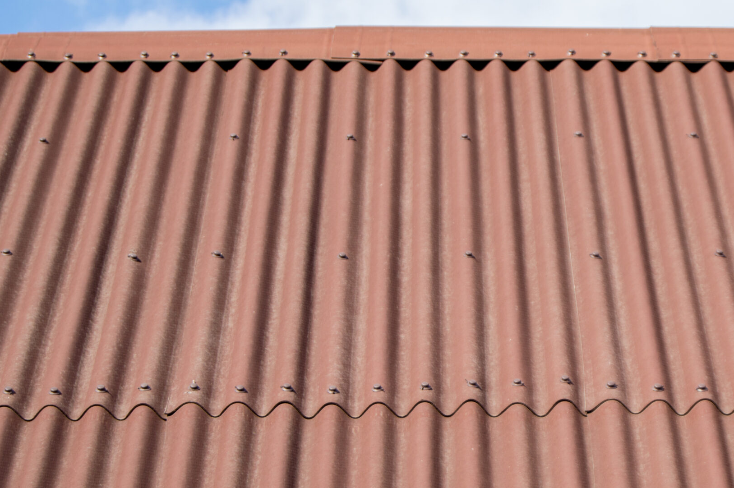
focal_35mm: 130
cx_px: 499
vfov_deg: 10.5
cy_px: 379
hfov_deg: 15.8
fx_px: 2644
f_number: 5.6
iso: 100
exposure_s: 1/200
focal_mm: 55
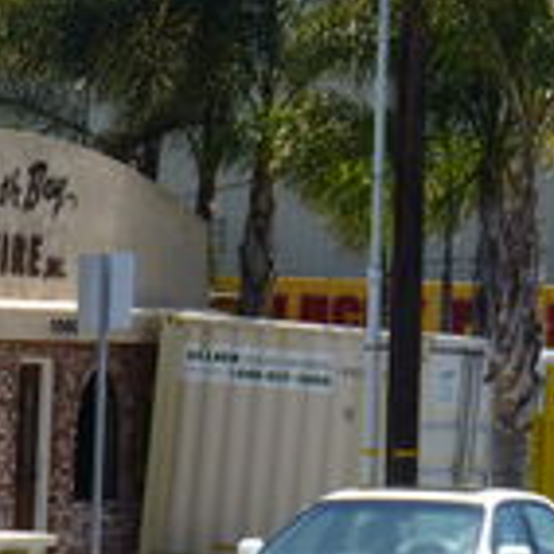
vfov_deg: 5.4
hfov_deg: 5.4
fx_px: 5830
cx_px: 515
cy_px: 113
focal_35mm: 322
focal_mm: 23.1
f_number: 5.4
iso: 100
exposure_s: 1/400
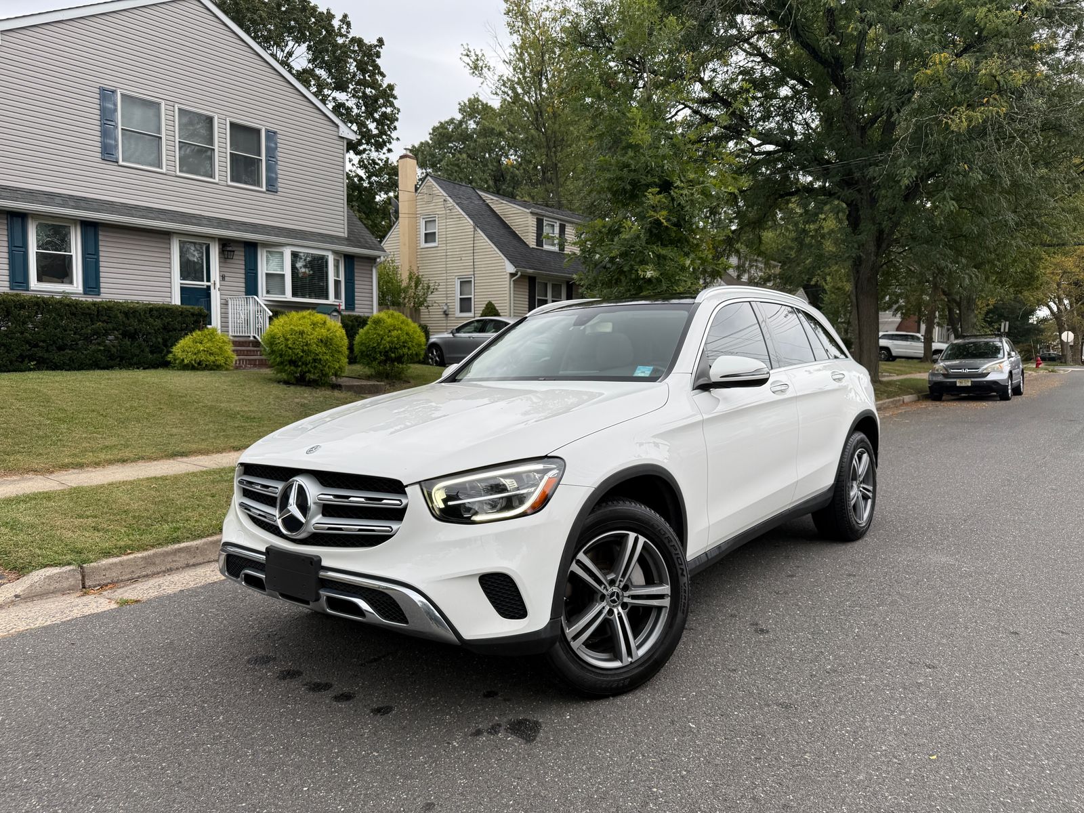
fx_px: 752
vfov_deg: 56.8
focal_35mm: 24
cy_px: 406
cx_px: 542
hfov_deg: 71.6
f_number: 1.78
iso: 80
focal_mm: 6.76
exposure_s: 1/299
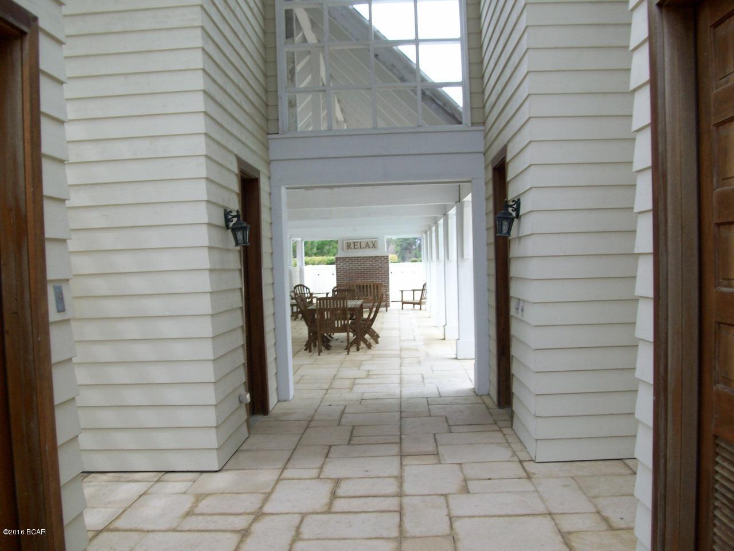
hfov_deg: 54.0
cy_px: 276
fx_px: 721
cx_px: 367
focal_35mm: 34
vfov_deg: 41.8
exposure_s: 1/133
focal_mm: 5.7
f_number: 2.8
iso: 64
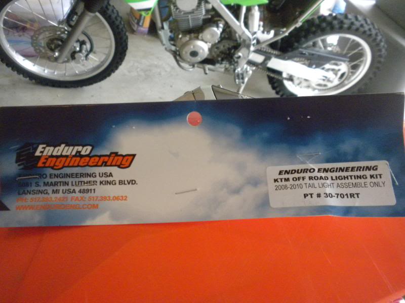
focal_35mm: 37
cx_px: 202
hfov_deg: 50.1
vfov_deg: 38.7
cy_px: 152
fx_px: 433
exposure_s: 1/122
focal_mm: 6.6
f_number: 3.5
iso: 656
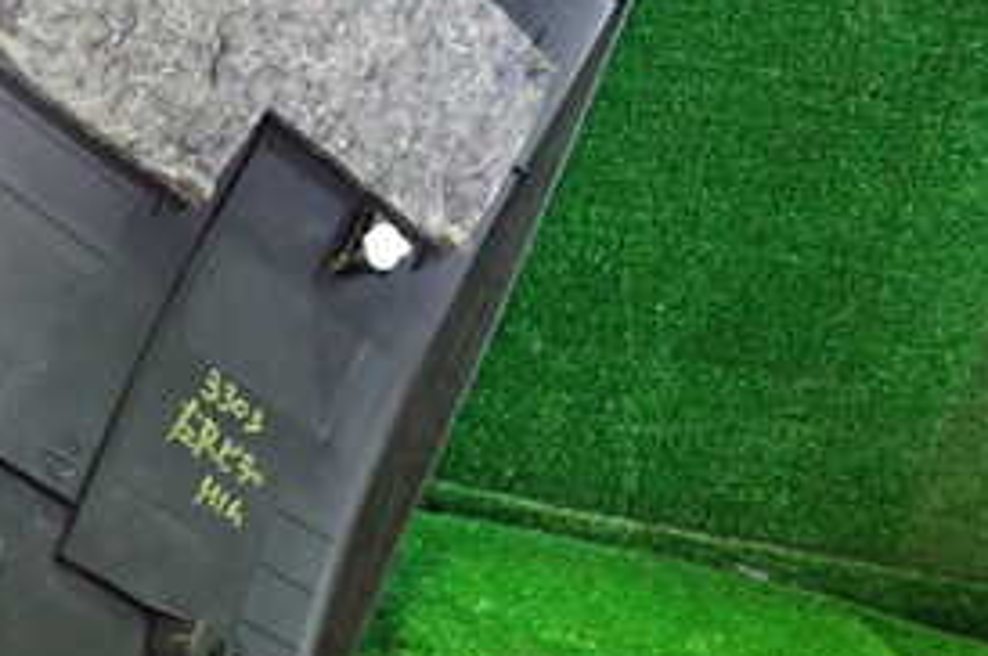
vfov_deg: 23.4
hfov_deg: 32.3
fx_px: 1562
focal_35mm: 57
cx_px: 4
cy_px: 133
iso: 640
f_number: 2
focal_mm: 4.5
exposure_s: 1/30
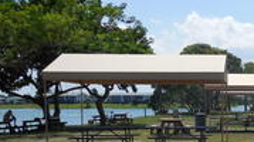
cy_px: 145
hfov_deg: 31.1
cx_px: 270
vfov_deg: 19.0
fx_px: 410
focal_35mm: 61
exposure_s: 1/640
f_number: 6.2
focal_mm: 4.5
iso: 125
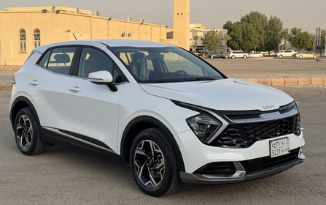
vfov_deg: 24.9
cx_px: 161
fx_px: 462
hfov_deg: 38.8
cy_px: 84
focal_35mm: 52
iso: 64
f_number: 1.78
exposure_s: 1/1724
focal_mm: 6.76
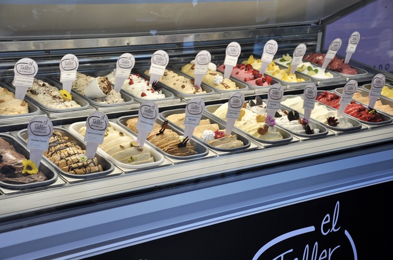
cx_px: 196
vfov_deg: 18.9
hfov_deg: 28.1
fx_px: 785
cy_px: 130
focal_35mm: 72
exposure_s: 1/80
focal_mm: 48
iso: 200
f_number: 5.6
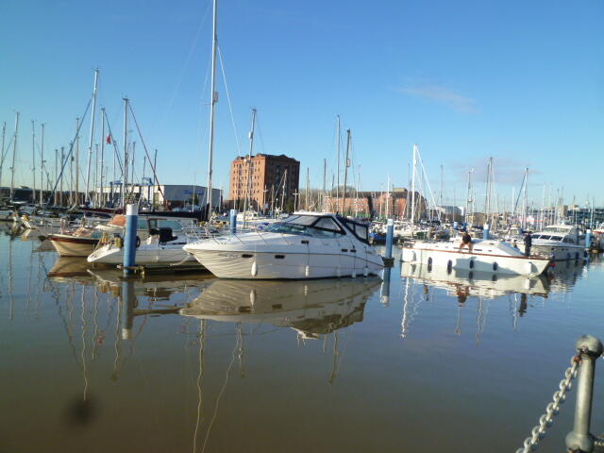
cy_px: 226
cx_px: 302
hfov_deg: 71.6
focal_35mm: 24
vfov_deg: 56.8
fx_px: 419
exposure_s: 1/500
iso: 125
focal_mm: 4.3
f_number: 4
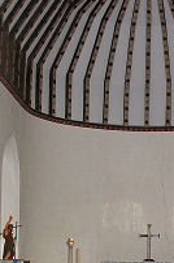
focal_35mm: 83
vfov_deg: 23.8
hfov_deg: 16.3
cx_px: 140
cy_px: 241
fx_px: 604
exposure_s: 1/60.1
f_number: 2.8
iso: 165
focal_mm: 8.9
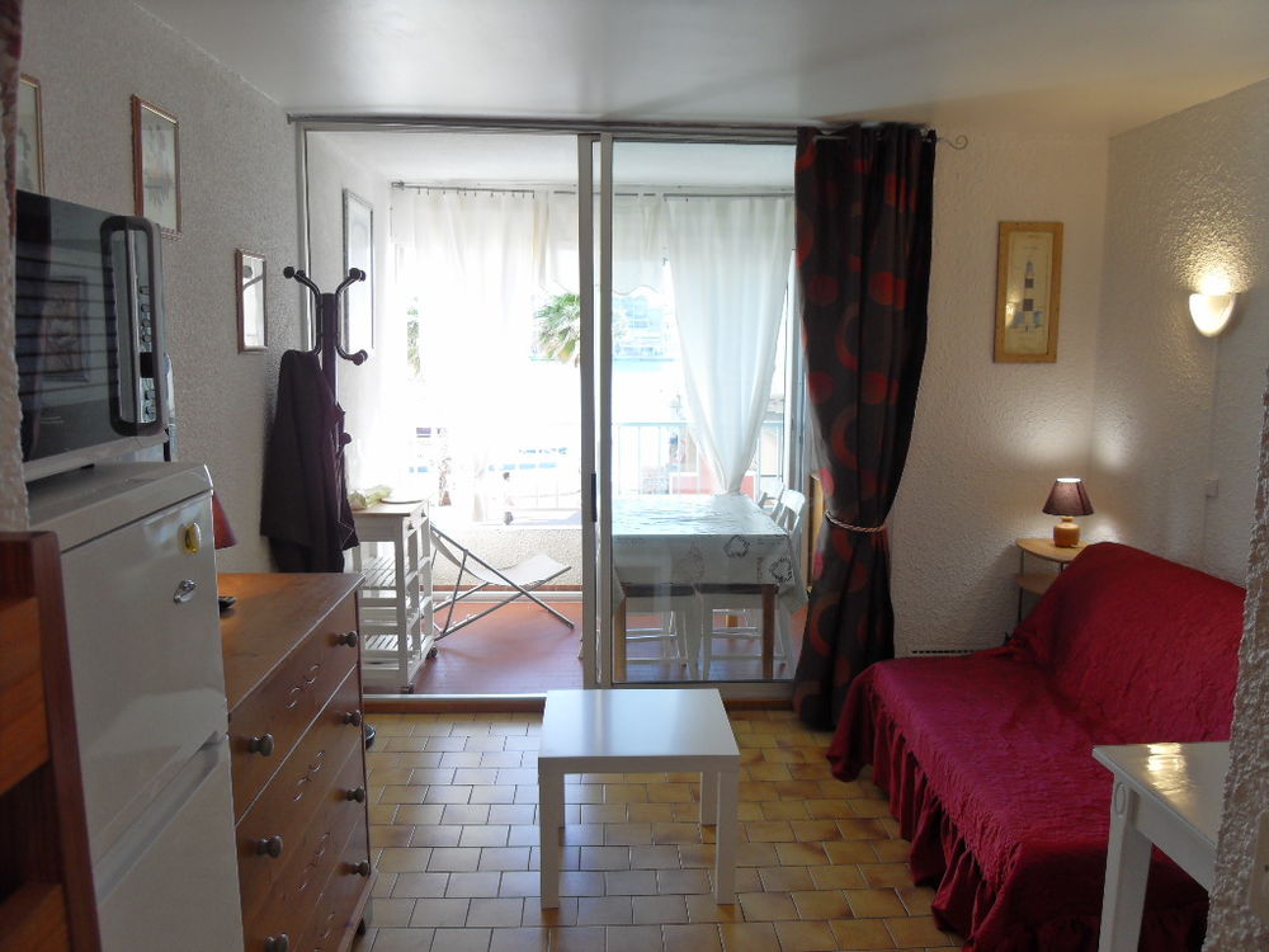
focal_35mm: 28
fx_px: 1026
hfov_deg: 63.4
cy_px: 476
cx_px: 634
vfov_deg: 49.7
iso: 100
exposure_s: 1/60
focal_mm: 6
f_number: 2.8
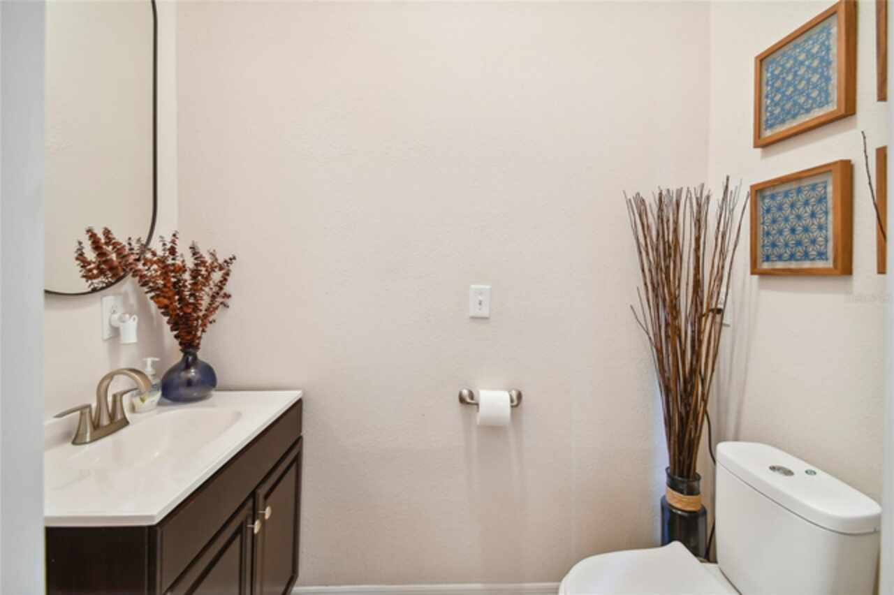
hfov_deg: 100.4
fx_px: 372
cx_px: 447
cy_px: 298
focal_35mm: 15
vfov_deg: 77.3
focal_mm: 10
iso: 100
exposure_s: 1.3
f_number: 5.6
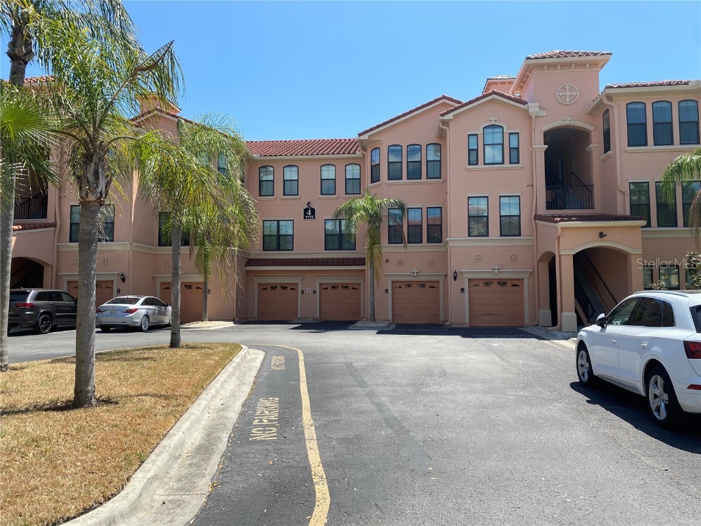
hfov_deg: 67.3
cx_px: 350
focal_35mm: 26
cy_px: 263
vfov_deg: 53.1
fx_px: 527
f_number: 1.8
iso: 32
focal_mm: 4.25
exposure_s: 1/2222
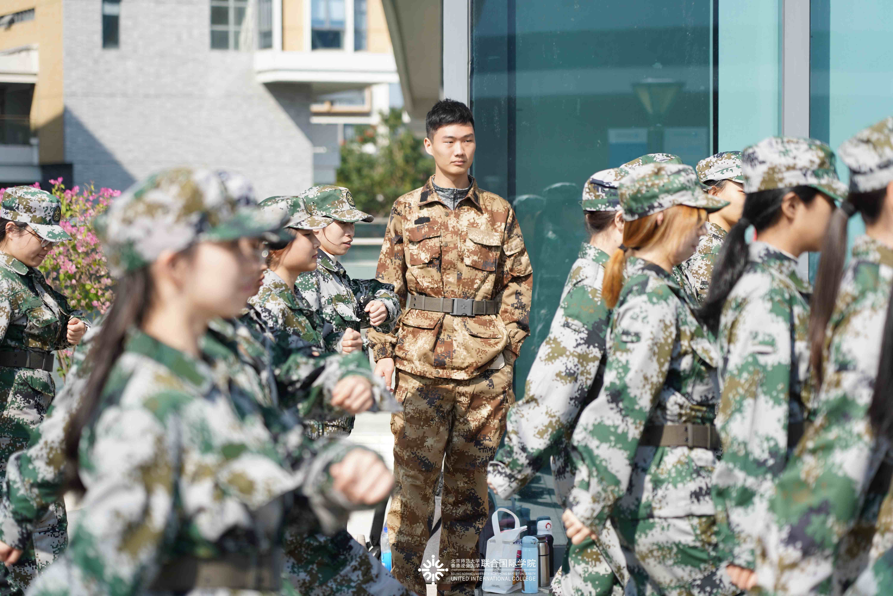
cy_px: 298
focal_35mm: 105
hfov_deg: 19.5
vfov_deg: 13.0
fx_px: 2604
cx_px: 446
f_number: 4
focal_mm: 105
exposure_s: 1/500
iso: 100
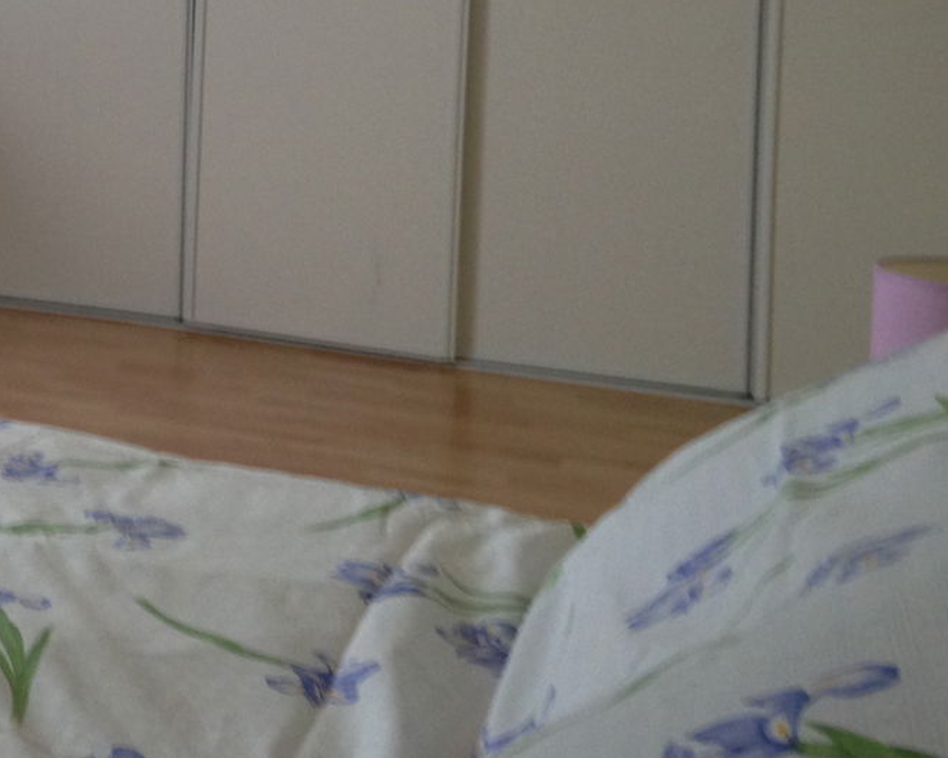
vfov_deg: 19.0
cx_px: -63
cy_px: -36
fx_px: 2189
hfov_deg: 23.1
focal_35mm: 78
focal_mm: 4.12
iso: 100
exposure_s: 1/20
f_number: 2.4
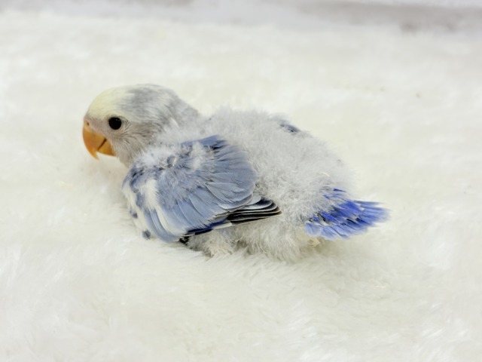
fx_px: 724
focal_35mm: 52
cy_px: 181
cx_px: 241
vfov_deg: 28.0
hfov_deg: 36.8
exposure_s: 1/100
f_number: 1.6
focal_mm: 5.96
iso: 64
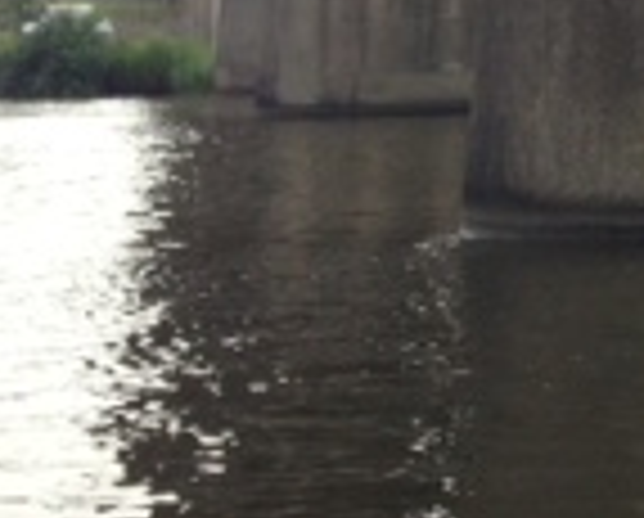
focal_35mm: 144
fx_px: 2750
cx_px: 1315
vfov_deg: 10.3
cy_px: -297
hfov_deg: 11.8
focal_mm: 4.13
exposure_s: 1/511
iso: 50
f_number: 2.4
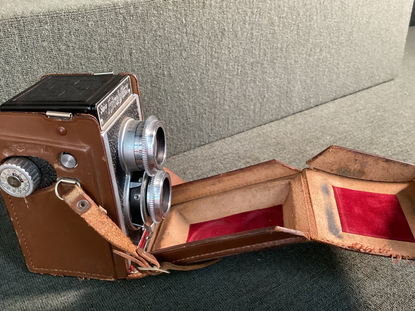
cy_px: 156
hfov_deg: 58.3
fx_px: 372
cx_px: 208
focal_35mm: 31
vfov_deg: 45.4
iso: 320
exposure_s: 1/40
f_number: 2.4
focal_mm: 3.3
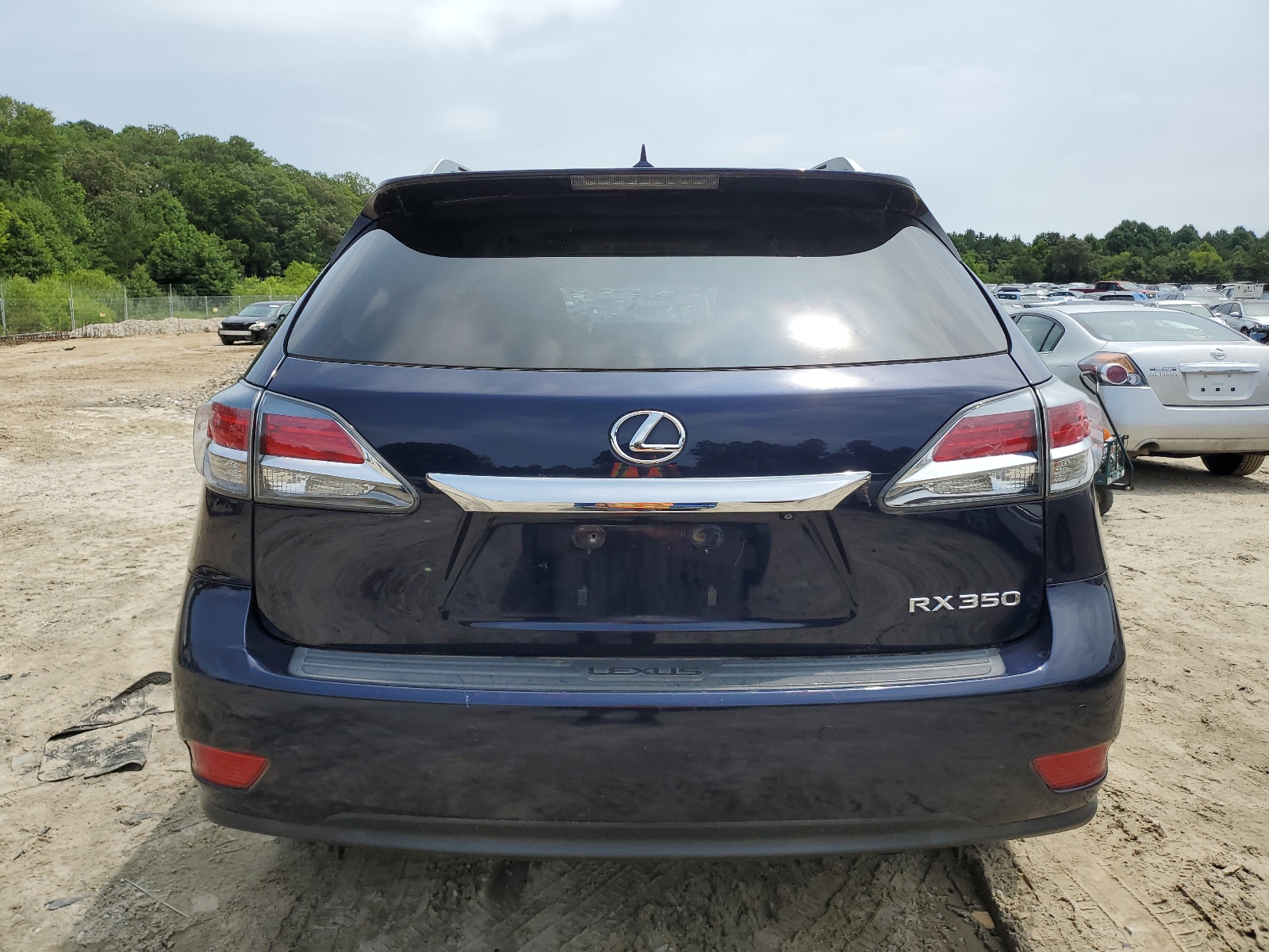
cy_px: 476
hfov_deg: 67.3
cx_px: 634
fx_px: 953
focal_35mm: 26
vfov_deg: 53.1
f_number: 1.5
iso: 50
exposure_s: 1/3333
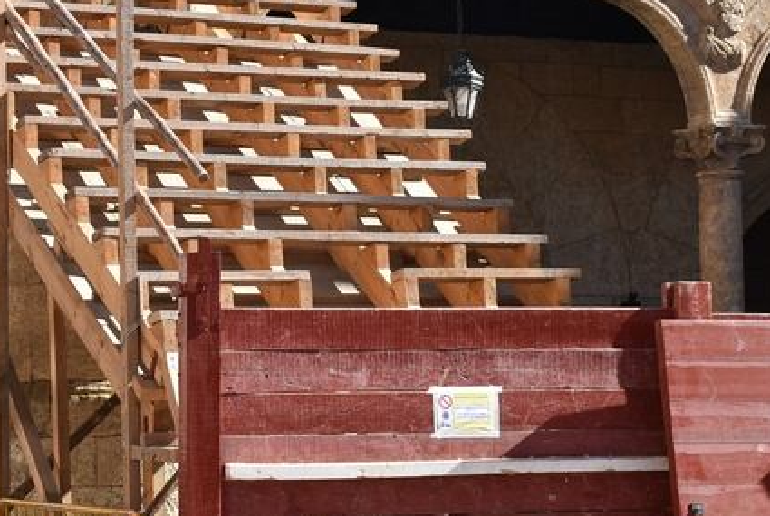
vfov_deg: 12.4
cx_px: 216
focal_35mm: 111
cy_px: 277
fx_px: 2380
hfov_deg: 18.3
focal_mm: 35
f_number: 8
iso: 200
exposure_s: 1/250
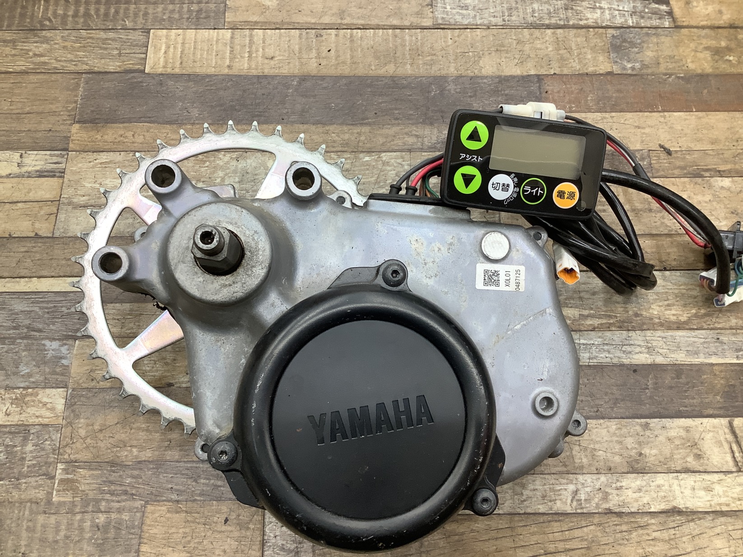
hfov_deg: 58.3
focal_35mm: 31
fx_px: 665
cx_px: 372
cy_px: 278
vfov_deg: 45.5
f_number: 2.4
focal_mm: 3.3
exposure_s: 1/60
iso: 100
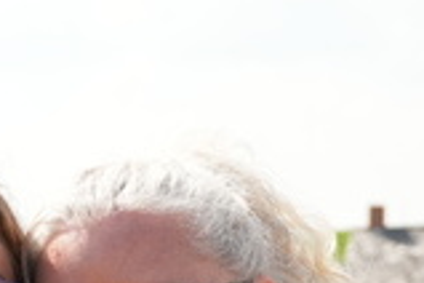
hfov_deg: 6.1
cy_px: 653
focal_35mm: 337
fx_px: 3971
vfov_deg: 4.0
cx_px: -16
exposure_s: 1/1000
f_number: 4.5
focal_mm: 35
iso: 250
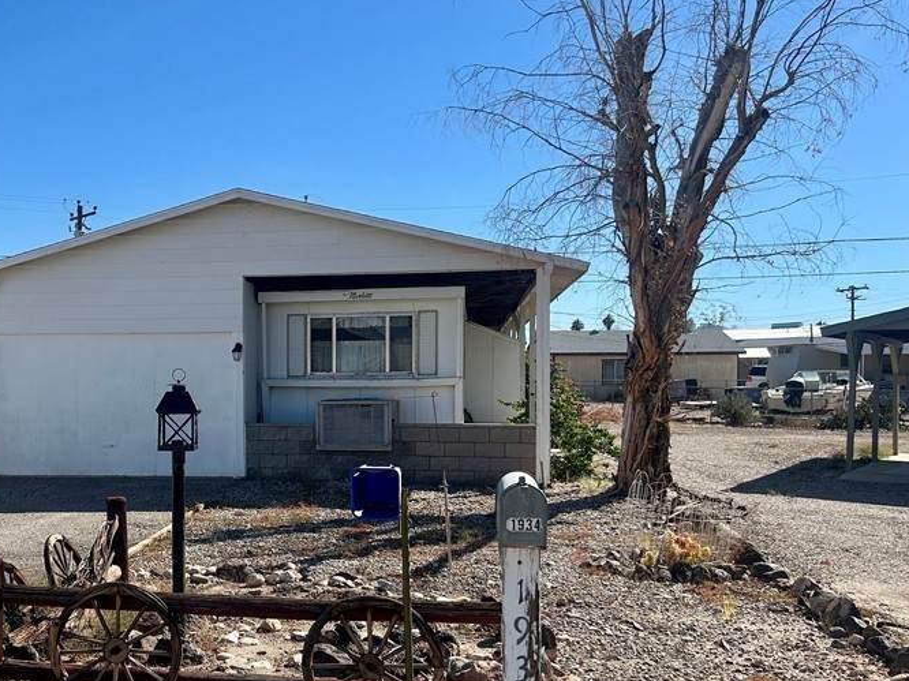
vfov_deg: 35.8
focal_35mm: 40
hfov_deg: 45.1
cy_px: 412
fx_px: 1050
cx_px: 222
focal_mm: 5.7
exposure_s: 1/5076
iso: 50
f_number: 1.5
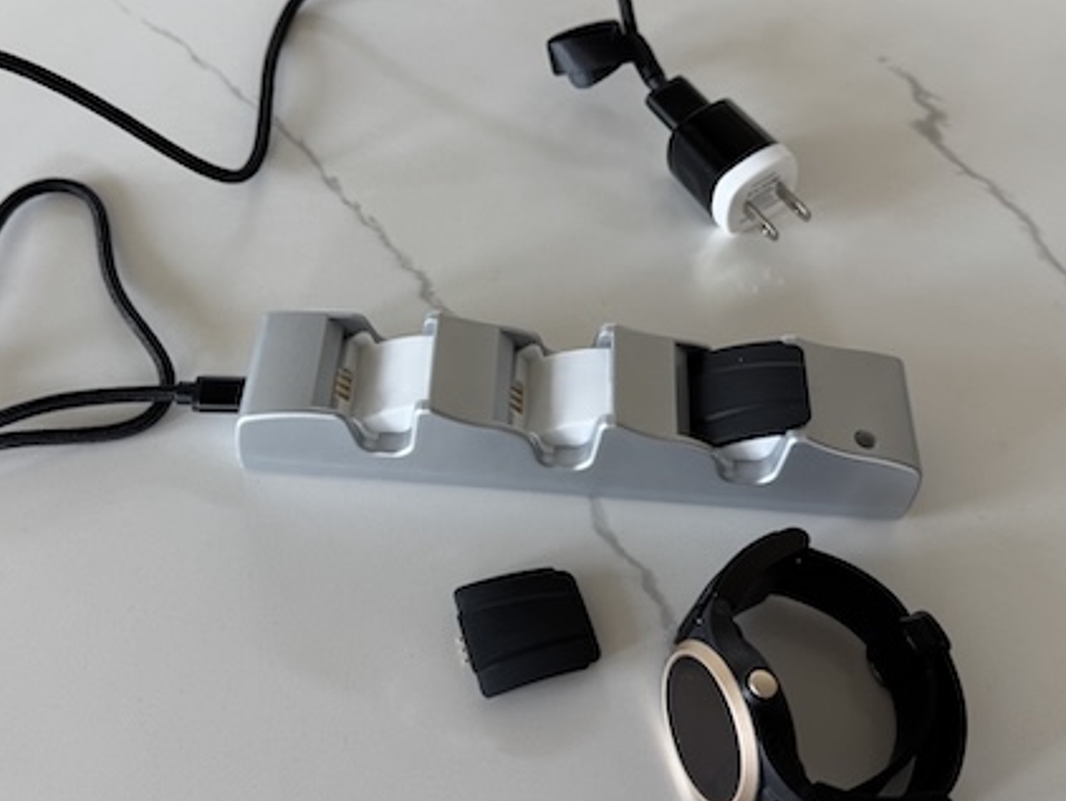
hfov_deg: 49.9
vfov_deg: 38.7
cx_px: 455
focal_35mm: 37
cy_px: 356
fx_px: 1140
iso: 125
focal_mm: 6.76
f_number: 1.78
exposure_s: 1/60
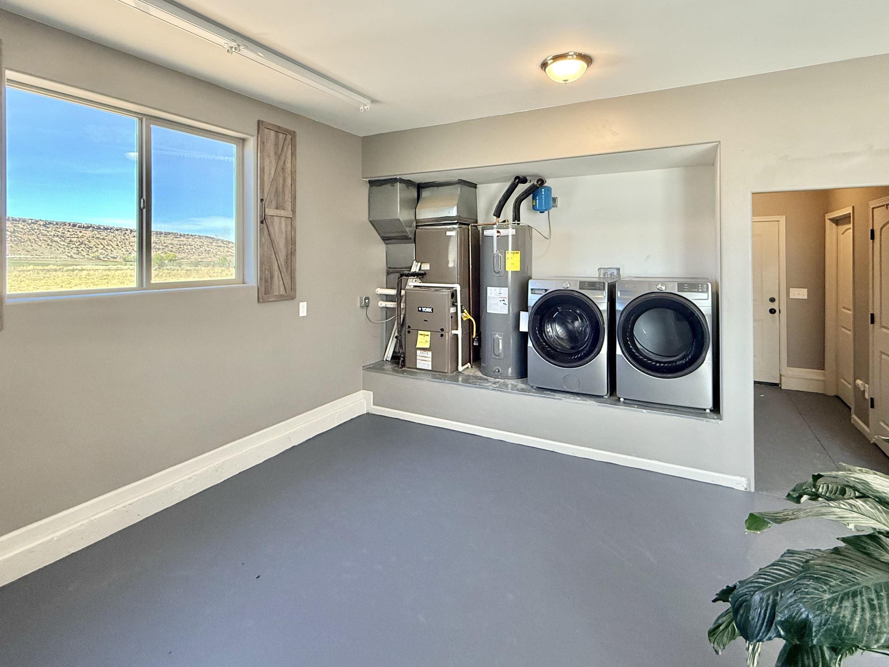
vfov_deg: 70.6
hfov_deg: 87.7
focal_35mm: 18
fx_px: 462
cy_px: 256
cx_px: 450
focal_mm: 2.22
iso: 200
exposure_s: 1/120
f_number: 2.2
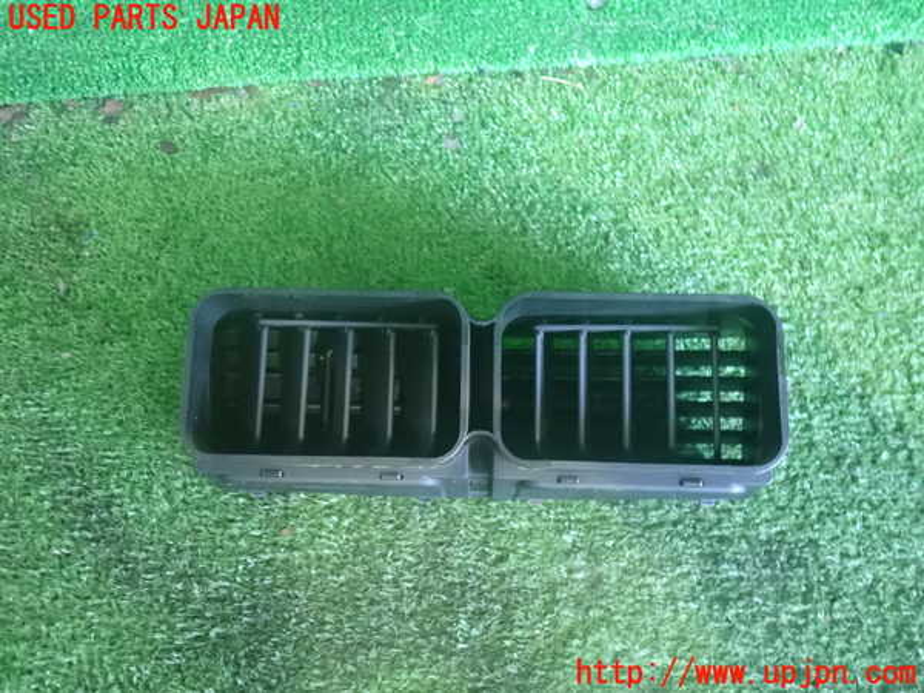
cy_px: 346
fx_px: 801
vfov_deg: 46.8
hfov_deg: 60.0
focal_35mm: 30
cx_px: 462
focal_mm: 5.4
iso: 1600
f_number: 2.3
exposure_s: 1/60
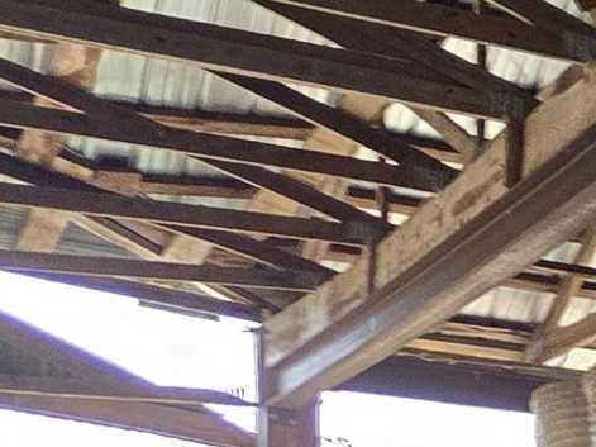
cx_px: 1851
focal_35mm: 150
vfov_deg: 9.1
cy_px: 973
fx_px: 2582
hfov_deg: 9.7
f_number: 1.8
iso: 200
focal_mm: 5.4
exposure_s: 1/120
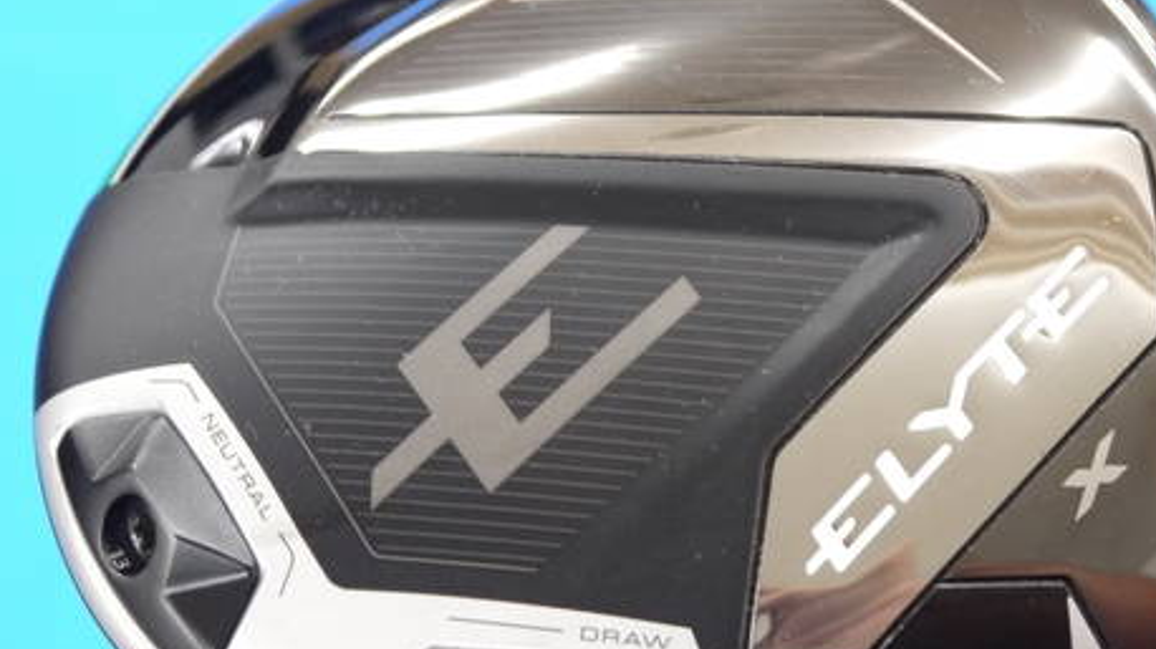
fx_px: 3921
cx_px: 702
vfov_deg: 9.5
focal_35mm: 128
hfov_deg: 16.8
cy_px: 376
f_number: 5.6
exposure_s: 1/50
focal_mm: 42
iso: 800
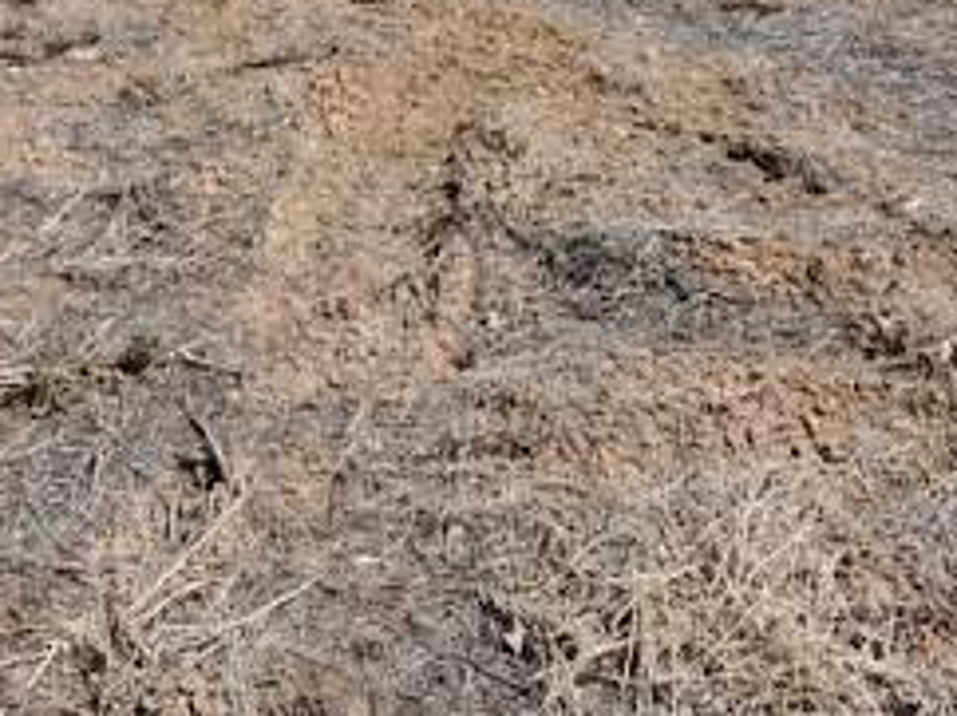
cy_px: -202
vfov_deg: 28.0
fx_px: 1188
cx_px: 601
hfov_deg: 43.5
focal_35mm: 43
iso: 50
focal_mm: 1.8
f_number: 2.2
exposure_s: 1/1368
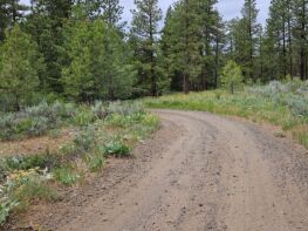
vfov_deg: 40.6
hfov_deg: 51.9
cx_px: 198
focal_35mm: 35
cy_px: 100
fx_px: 311
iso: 25
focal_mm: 5.4
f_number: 1.8
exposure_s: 1/2252
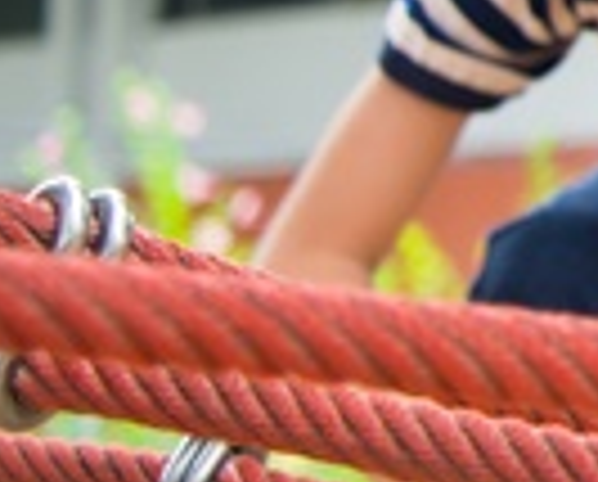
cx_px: 1882
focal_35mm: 332
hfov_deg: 5.4
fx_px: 5889
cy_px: -248
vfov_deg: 4.6
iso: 200
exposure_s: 1/160
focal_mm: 45
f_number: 4.2
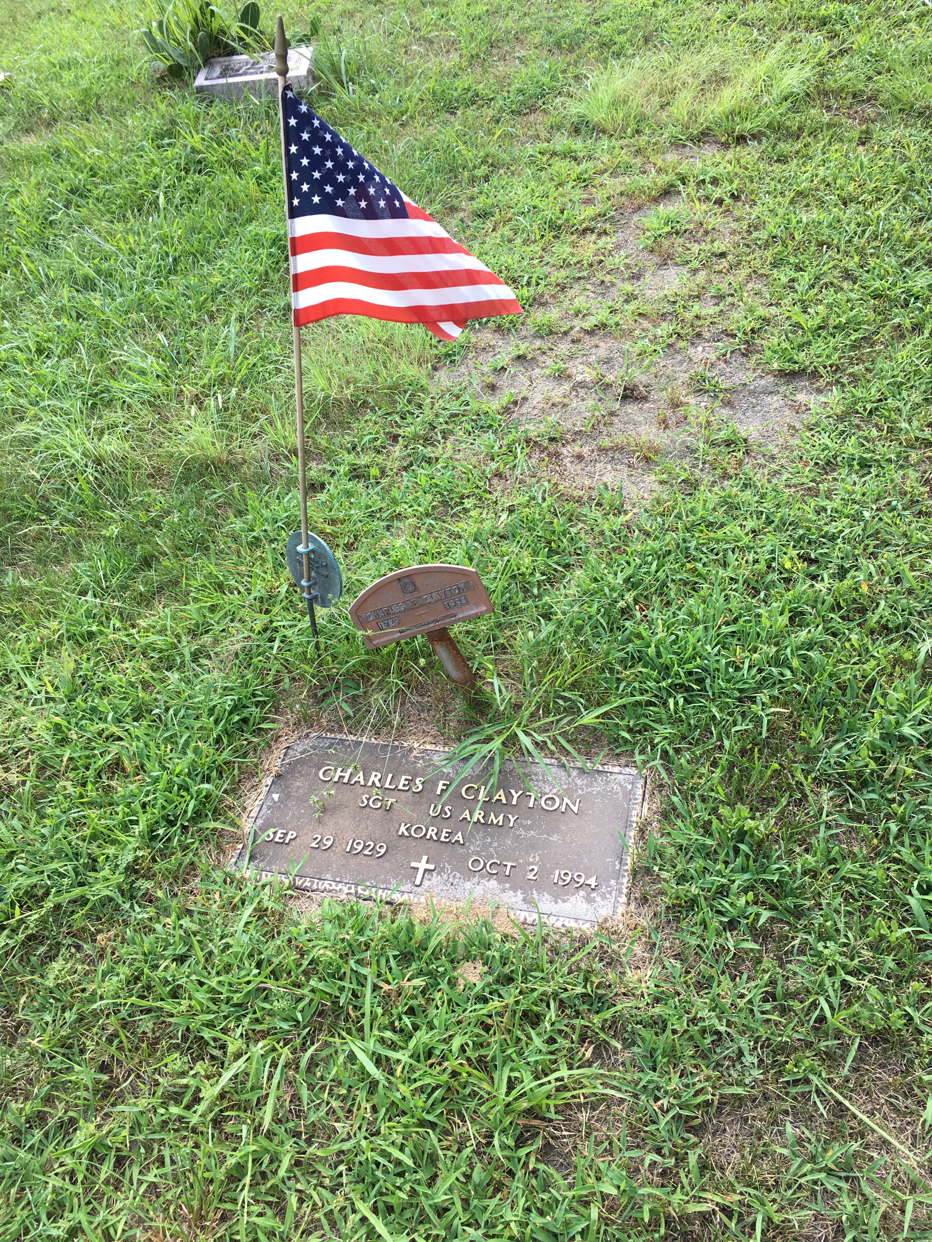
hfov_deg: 48.2
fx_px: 1041
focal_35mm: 29
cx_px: 466
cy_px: 621
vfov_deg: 61.7
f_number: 2.2
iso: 25
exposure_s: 1/120
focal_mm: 4.15
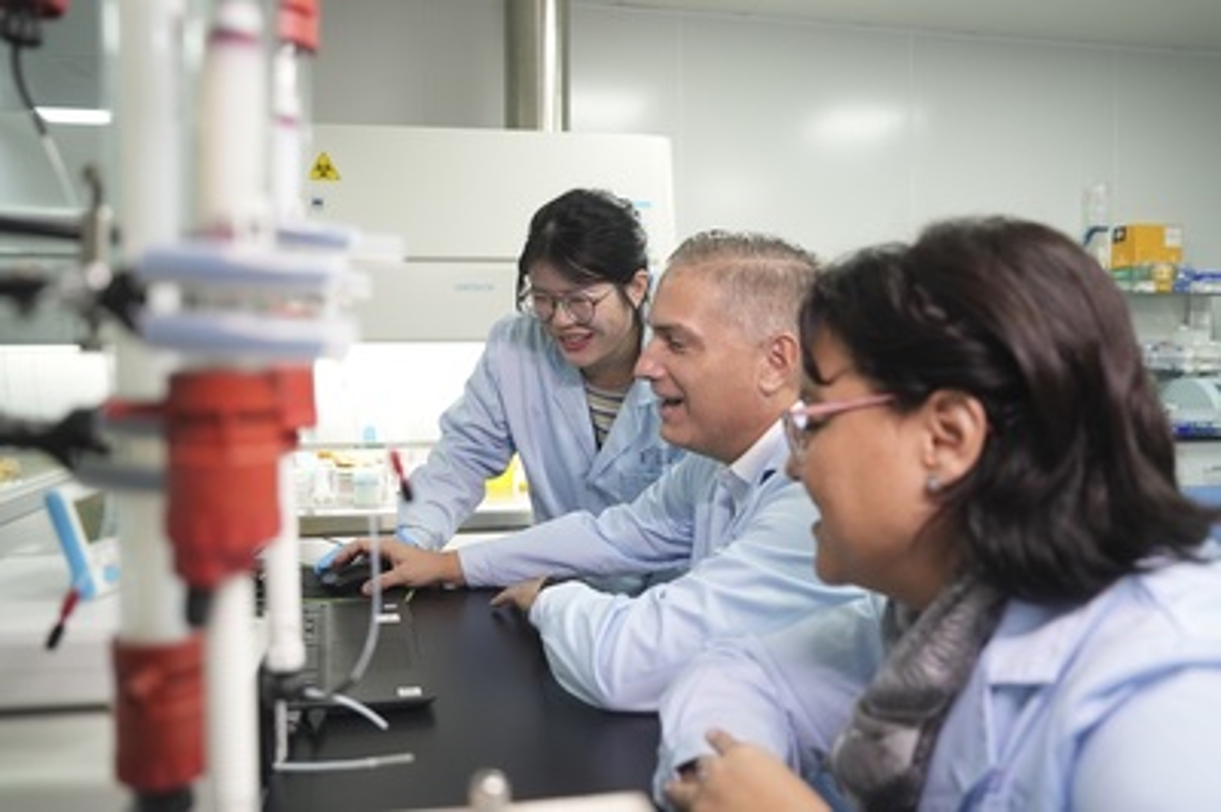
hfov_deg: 71.6
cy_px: 406
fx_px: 847
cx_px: 610
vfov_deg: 51.2
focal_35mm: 25
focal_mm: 25
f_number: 3.2
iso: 800
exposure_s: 1/80
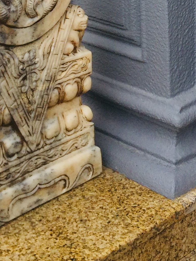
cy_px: -80
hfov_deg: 16.1
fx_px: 687
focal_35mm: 91
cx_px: 168
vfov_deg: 19.8
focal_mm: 4.15
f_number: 2.2
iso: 32
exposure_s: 1/176
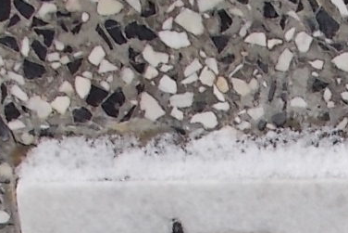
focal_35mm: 115
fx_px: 1112
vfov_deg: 11.1
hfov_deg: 16.8
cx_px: 446
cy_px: 420
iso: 80
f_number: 3.2
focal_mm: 4.6
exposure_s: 1/400
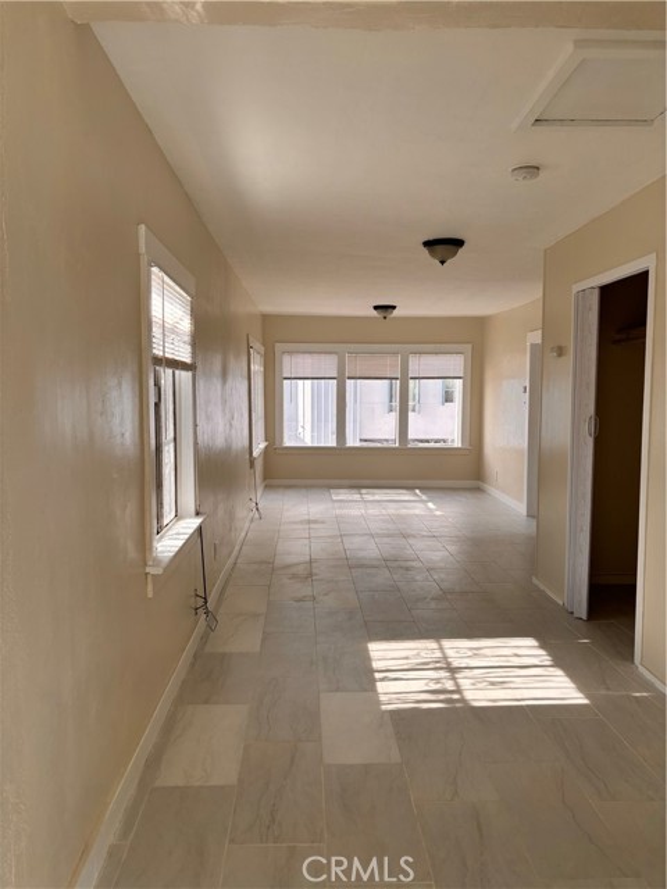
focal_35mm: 26
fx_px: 668
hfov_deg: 53.1
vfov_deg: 67.3
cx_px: 334
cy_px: 444
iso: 40
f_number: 1.6
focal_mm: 5.96
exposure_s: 1/227
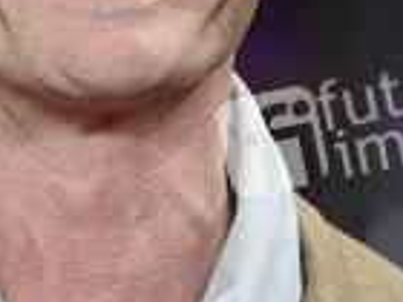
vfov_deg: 1.8
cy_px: -14
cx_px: 104
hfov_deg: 2.4
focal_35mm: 825
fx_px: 9605
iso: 5000
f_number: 5.6
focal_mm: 300
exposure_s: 1/250
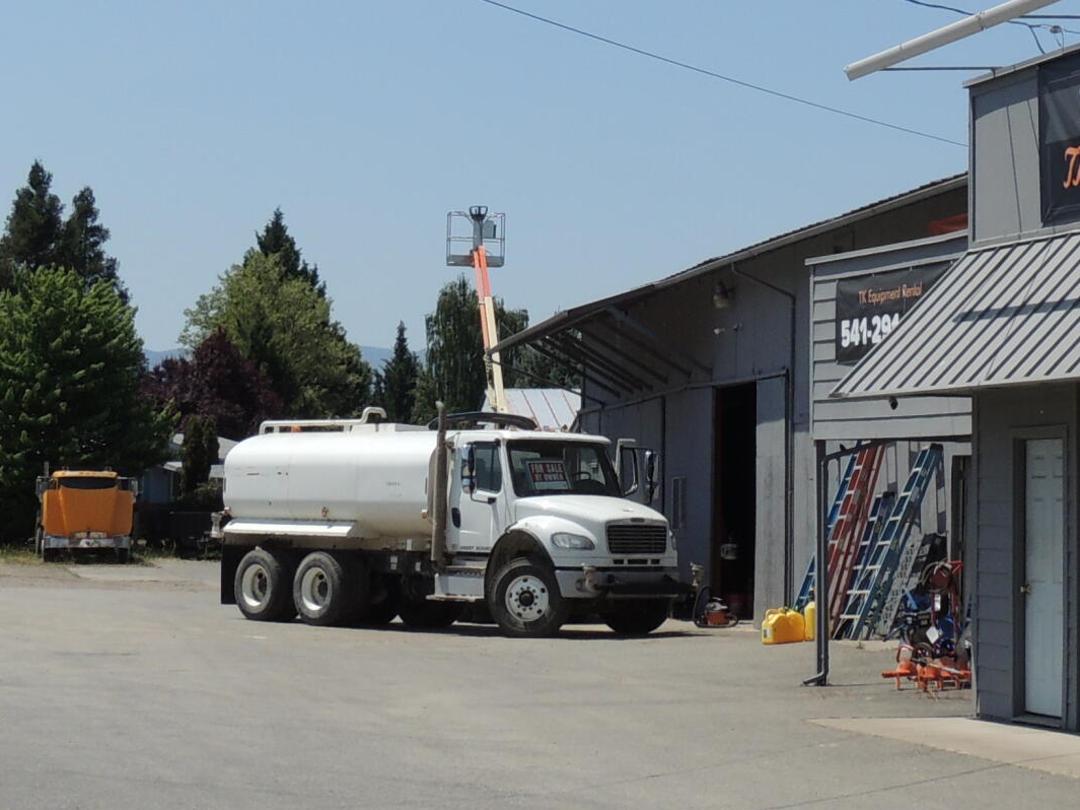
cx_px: 643
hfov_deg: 21.1
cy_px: 258
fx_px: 2901
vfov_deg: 15.8
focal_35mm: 93
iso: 100
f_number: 3.6
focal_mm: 5.8
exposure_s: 1/1250
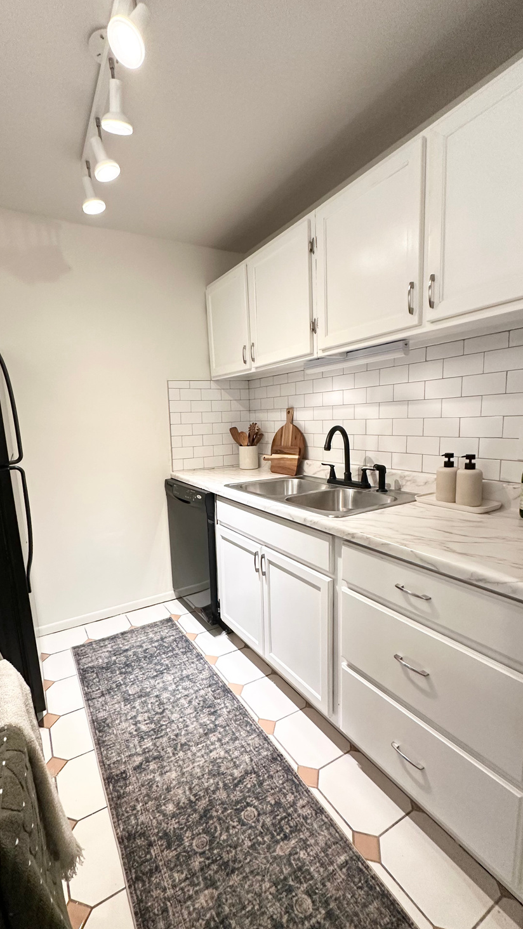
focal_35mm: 16
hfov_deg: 66.8
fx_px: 394
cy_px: 477
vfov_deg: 99.3
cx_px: 227
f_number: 2.2
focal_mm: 2.22
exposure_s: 1/120
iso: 250
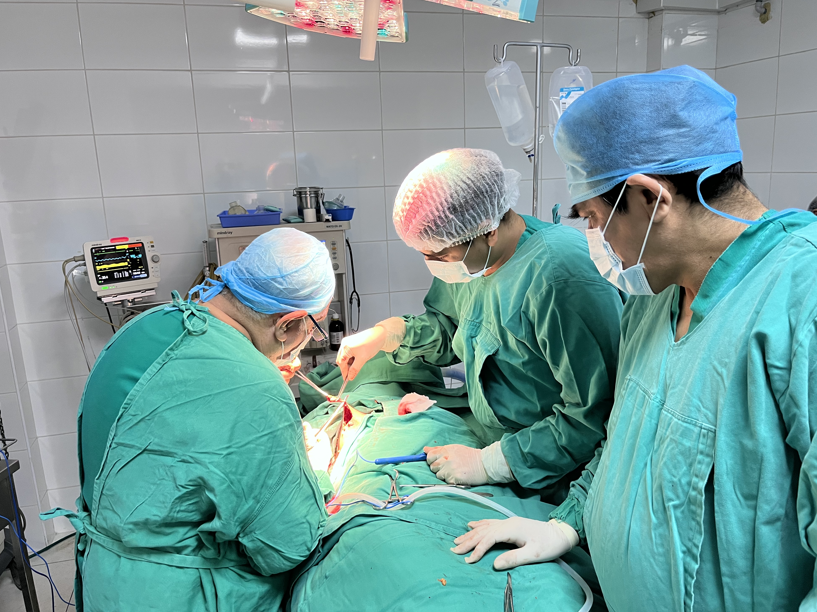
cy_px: 302
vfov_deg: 51.4
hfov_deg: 65.3
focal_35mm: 27
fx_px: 637
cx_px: 420
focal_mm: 5.1
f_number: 1.6
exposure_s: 1/63
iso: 125
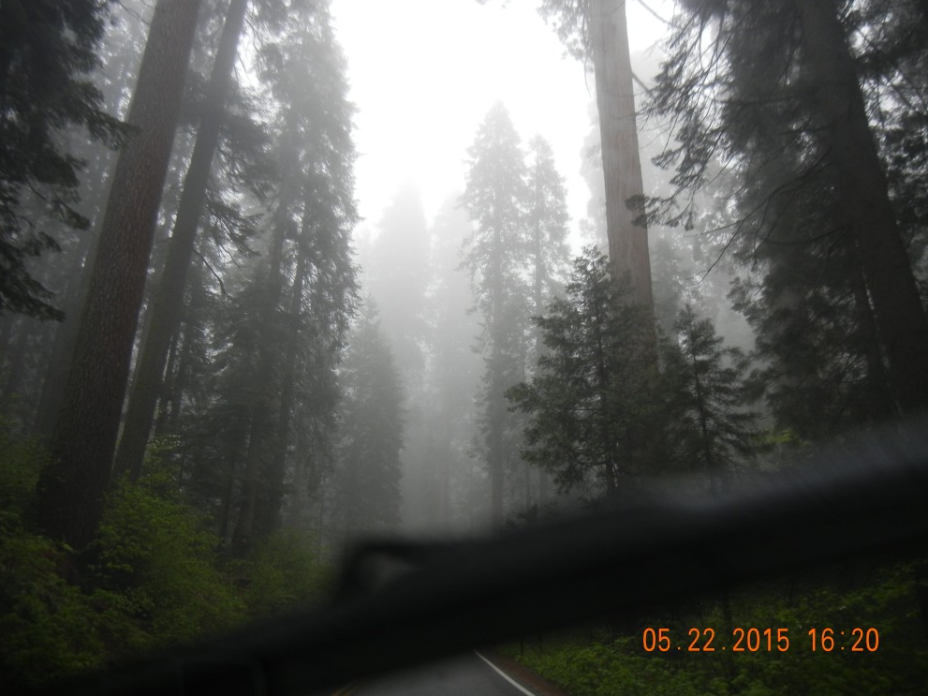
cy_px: 355
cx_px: 458
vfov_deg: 45.4
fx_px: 831
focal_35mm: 31
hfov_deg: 58.4
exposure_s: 1/150
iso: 160
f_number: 3.5
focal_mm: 5.4
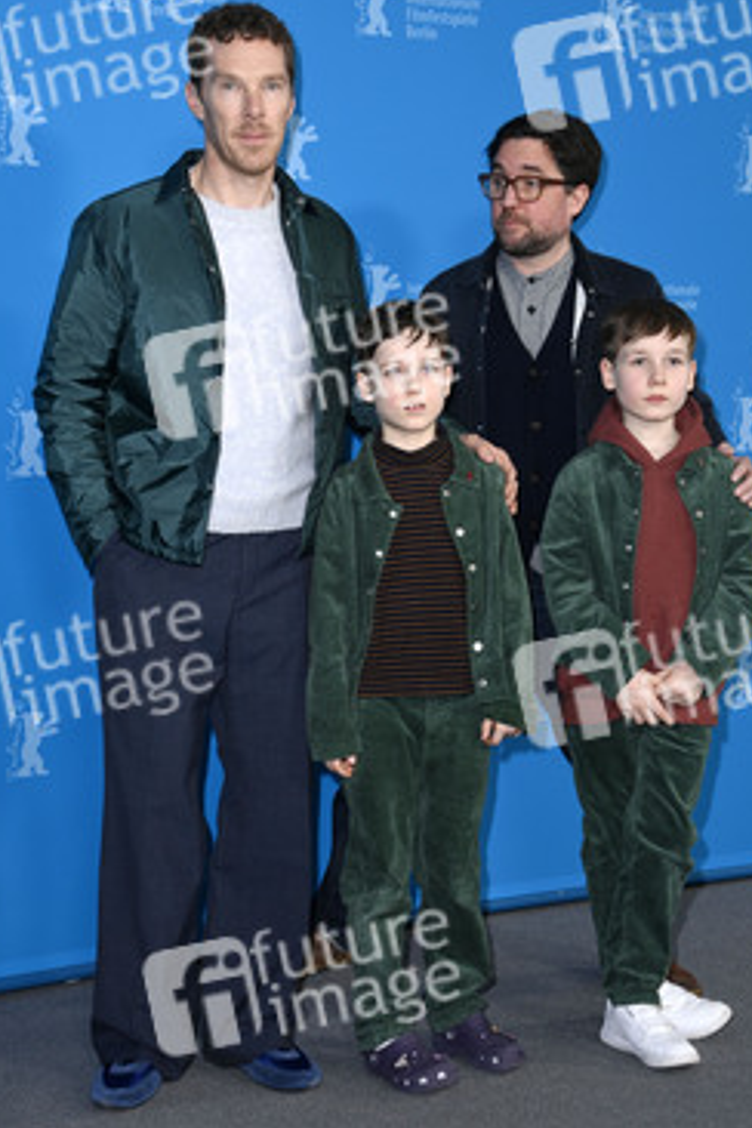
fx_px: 2224
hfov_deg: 19.2
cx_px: 391
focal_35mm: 71
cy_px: 521
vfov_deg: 28.4
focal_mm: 65
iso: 800
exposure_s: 1/200
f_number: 5.6
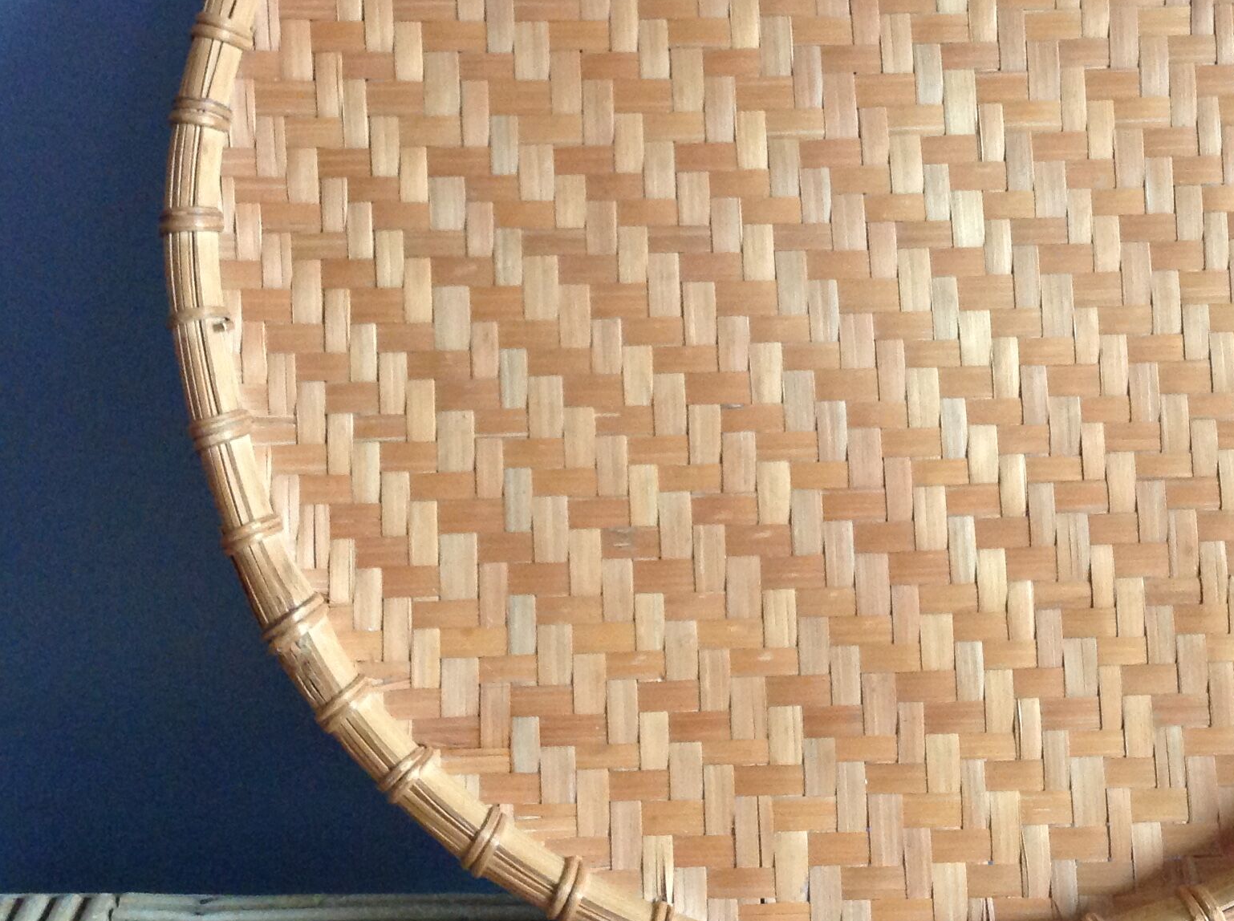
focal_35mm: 59
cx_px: 846
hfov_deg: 32.4
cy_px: 271
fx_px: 2100
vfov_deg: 24.6
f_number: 2.4
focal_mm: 4.28
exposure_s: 1/15
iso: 250
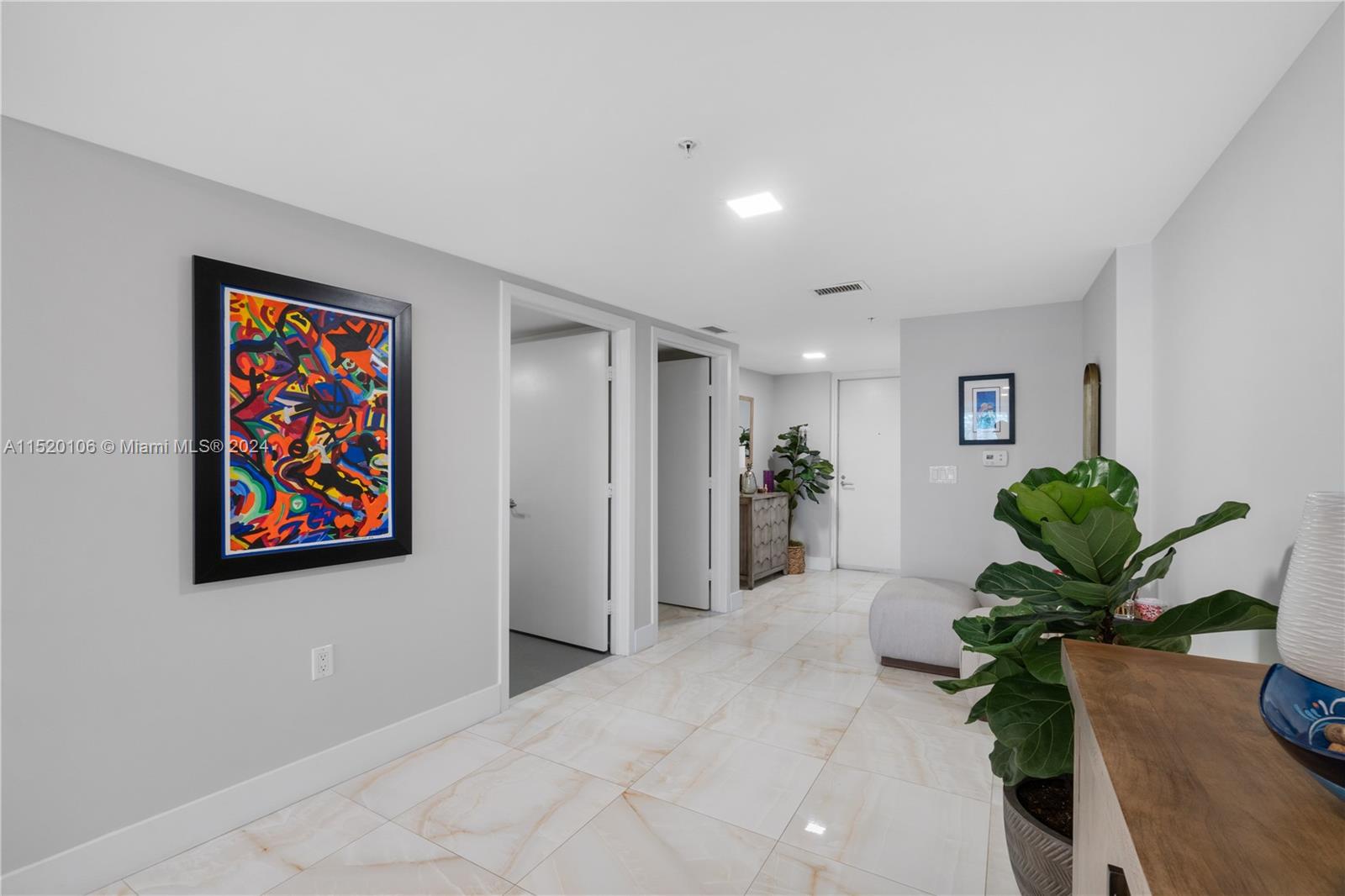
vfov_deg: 77.3
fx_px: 560
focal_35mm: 15
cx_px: 672
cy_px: 448
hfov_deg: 100.4
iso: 250
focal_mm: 10
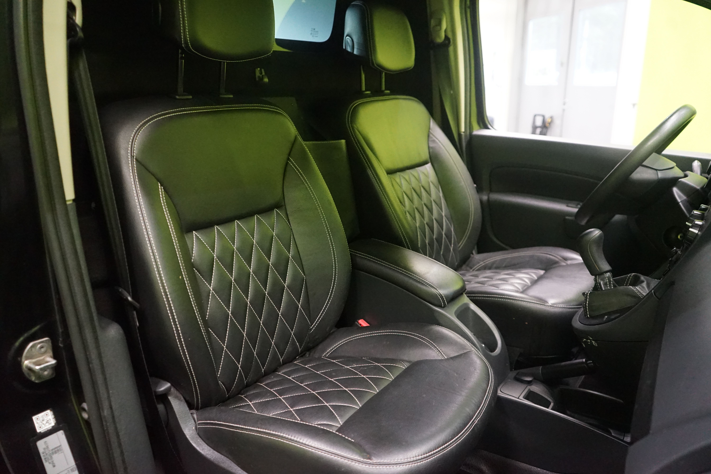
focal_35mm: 28
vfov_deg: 46.4
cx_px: 356
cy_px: 237
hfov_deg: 65.5
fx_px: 553
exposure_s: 1/100
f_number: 3.5
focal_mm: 28
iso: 6400
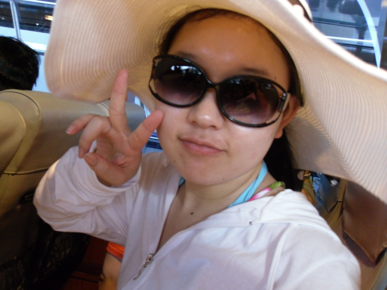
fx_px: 503
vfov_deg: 32.2
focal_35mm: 45
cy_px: 145
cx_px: 194
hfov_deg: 42.1
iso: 400
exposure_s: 1/17
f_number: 3.5
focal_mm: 6.3
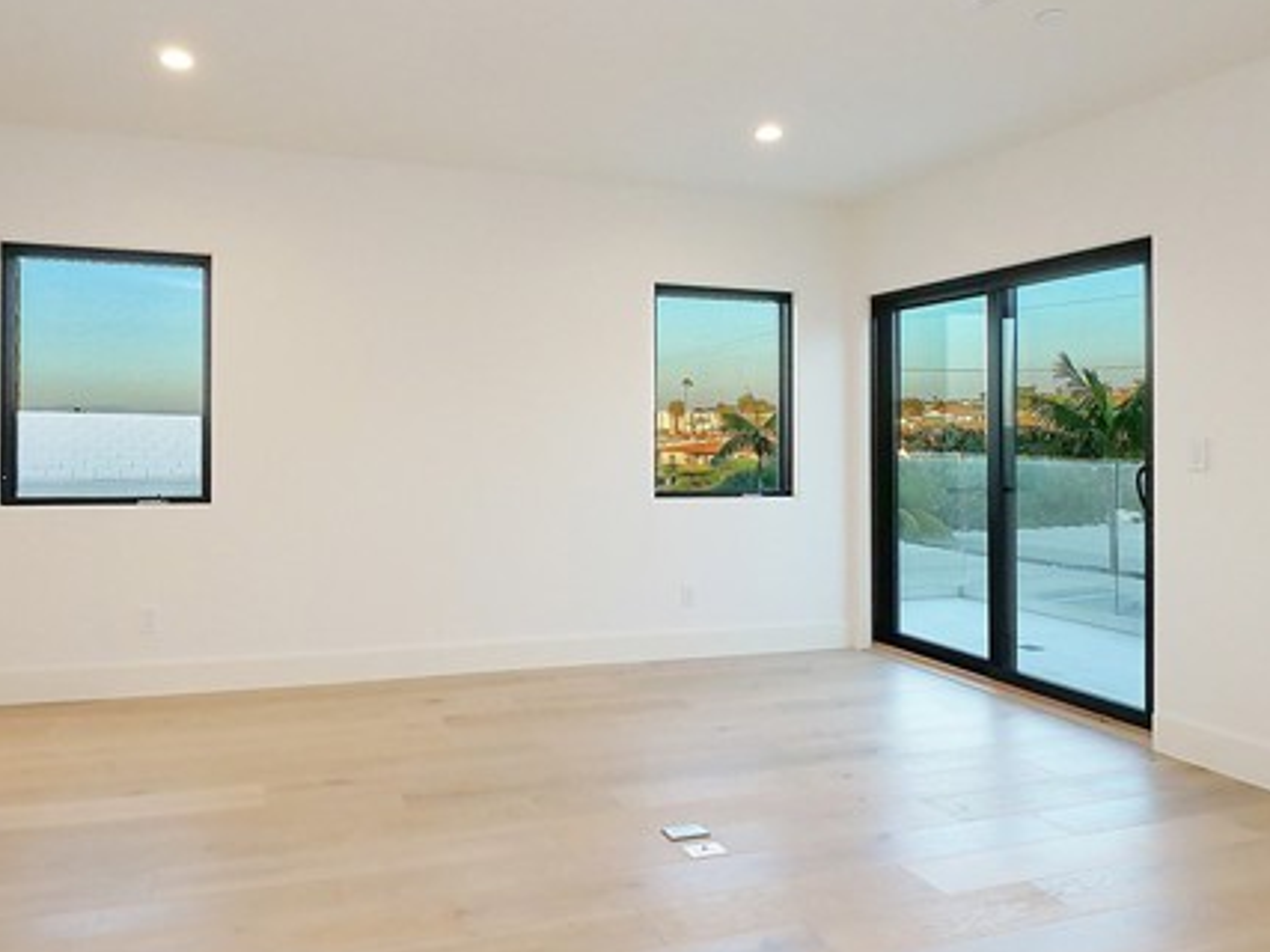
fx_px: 880
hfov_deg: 71.4
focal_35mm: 24
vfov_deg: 56.6
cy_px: 414
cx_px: 568
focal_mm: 8
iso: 2500
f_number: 8
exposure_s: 1/160
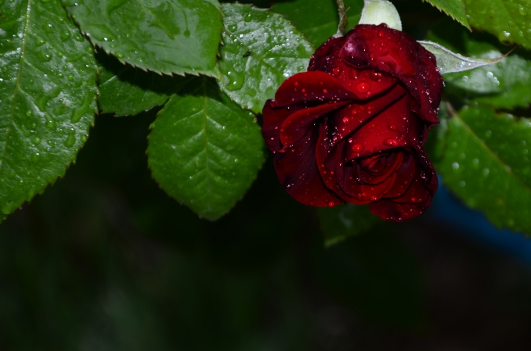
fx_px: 3499
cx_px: 384
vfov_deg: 5.8
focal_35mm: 238
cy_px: 208
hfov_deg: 8.7
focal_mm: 105
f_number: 5.6
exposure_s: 1/60
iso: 100
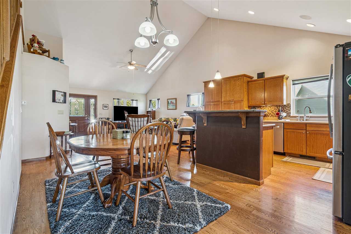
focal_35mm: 16
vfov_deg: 73.7
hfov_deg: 96.7
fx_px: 156
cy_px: 117
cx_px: 176
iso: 400
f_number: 8
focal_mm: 16
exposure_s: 1/8
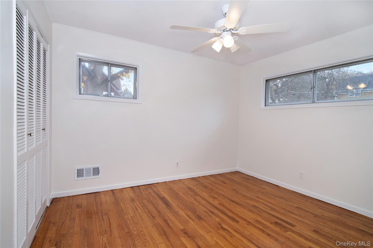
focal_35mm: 16
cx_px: 186
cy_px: 124
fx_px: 171
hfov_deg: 95.0
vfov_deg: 72.0
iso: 640
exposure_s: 1/50
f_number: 8
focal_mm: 11
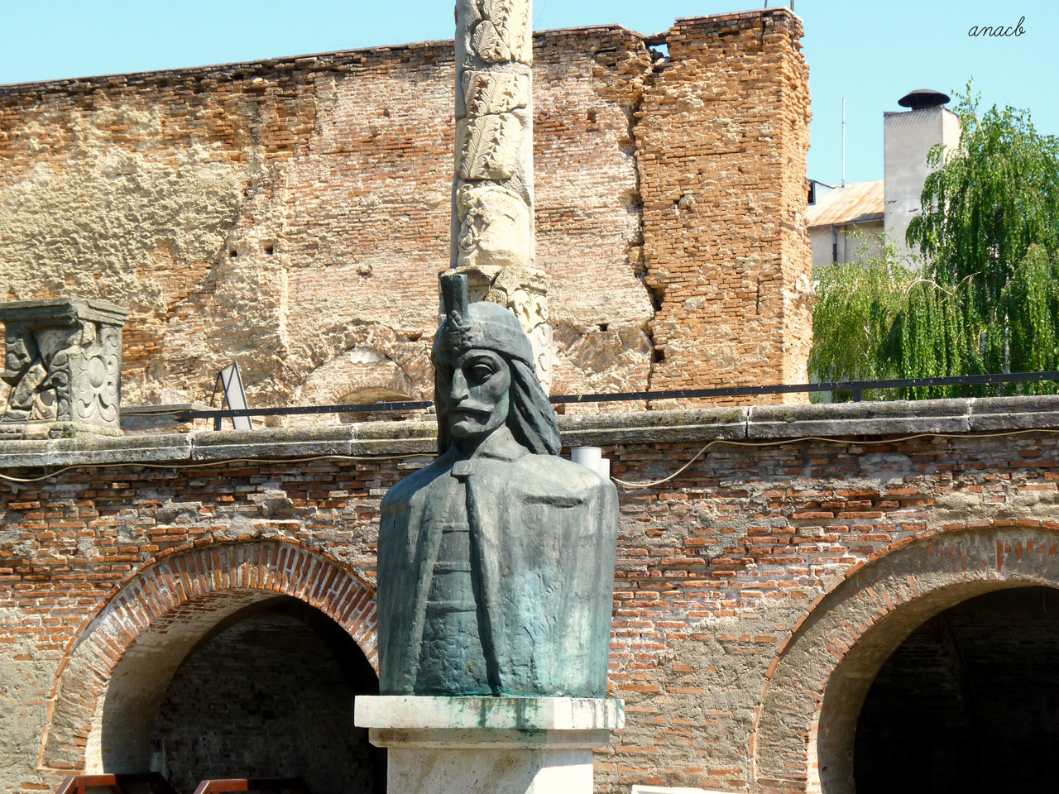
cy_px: 397
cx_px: 530
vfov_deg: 17.0
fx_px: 2662
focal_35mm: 87
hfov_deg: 22.5
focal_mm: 15.5
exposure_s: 1/200
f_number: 5
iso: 80
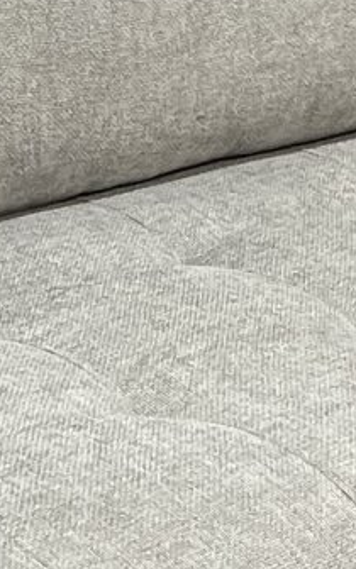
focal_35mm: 210
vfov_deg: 9.9
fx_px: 3260
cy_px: 599
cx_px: 34
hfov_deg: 6.2
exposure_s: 1/60
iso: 100
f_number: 1.6
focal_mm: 4.2
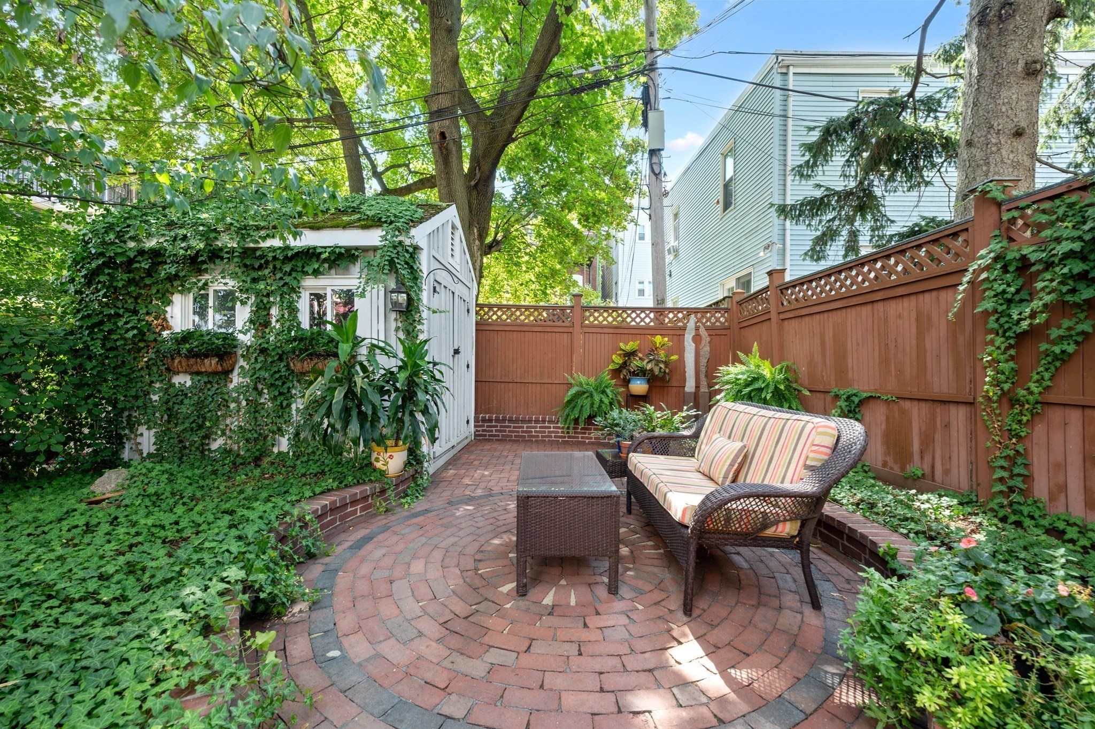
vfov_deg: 81.1
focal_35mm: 14
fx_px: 426
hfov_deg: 104.3
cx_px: 548
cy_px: 364
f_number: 8
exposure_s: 1/15
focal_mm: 14
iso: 100
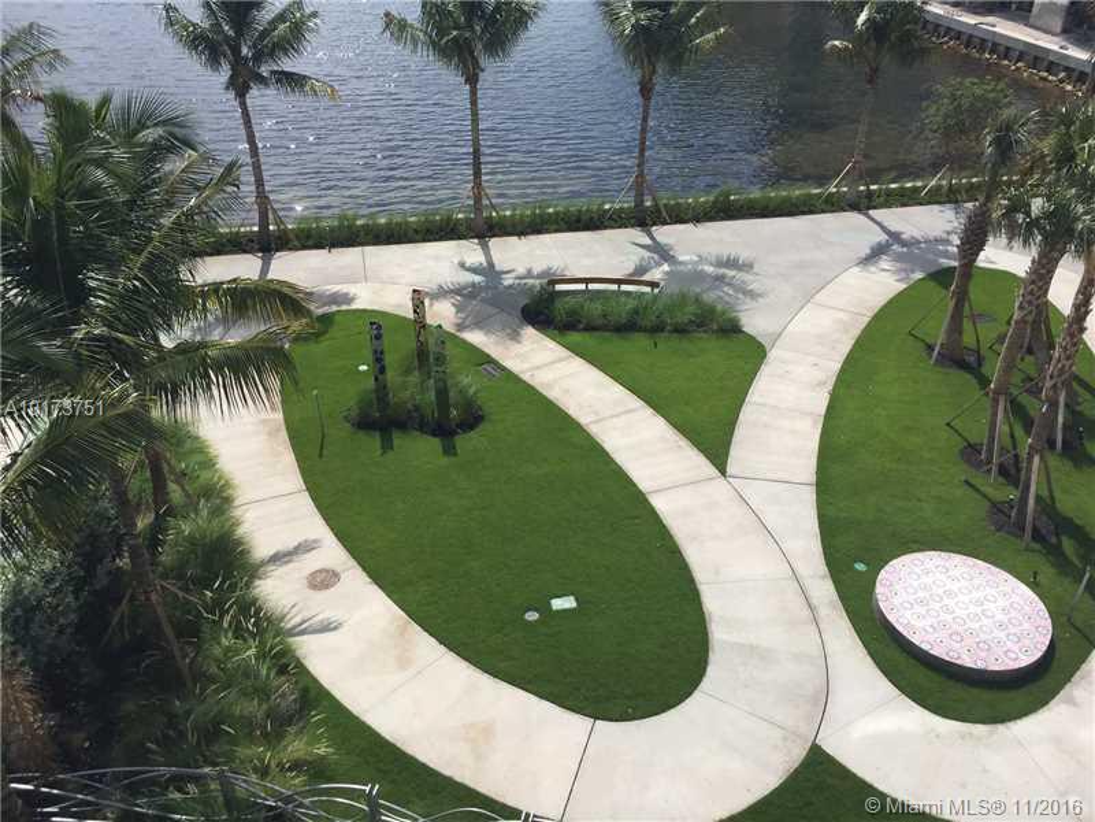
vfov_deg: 48.2
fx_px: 917
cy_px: 411
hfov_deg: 61.7
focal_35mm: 29
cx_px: 548
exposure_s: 1/3300
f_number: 2.2
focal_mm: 4.15
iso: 32
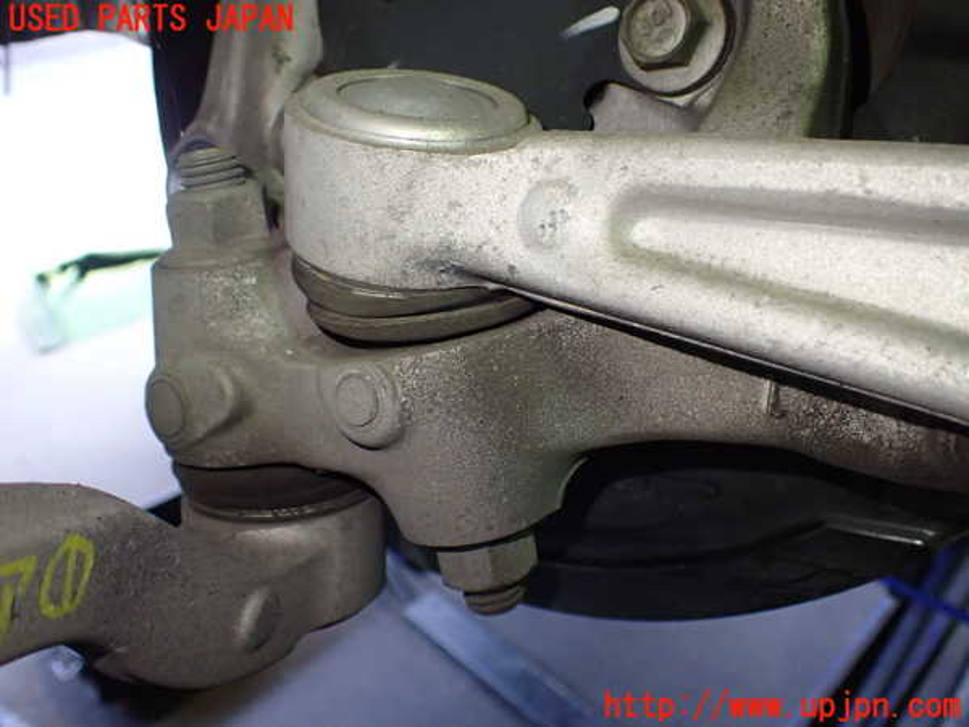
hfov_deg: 60.0
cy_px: 364
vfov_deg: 46.8
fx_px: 840
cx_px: 484
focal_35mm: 30
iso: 640
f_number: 2.3
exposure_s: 1/125
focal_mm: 5.4
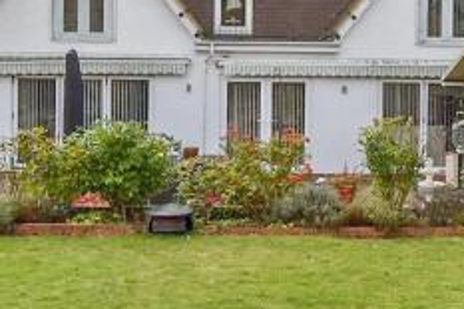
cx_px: 303
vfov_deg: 20.5
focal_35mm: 66
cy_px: 103
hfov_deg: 30.3
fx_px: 850
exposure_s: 1/800
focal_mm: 10
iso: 320
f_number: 8
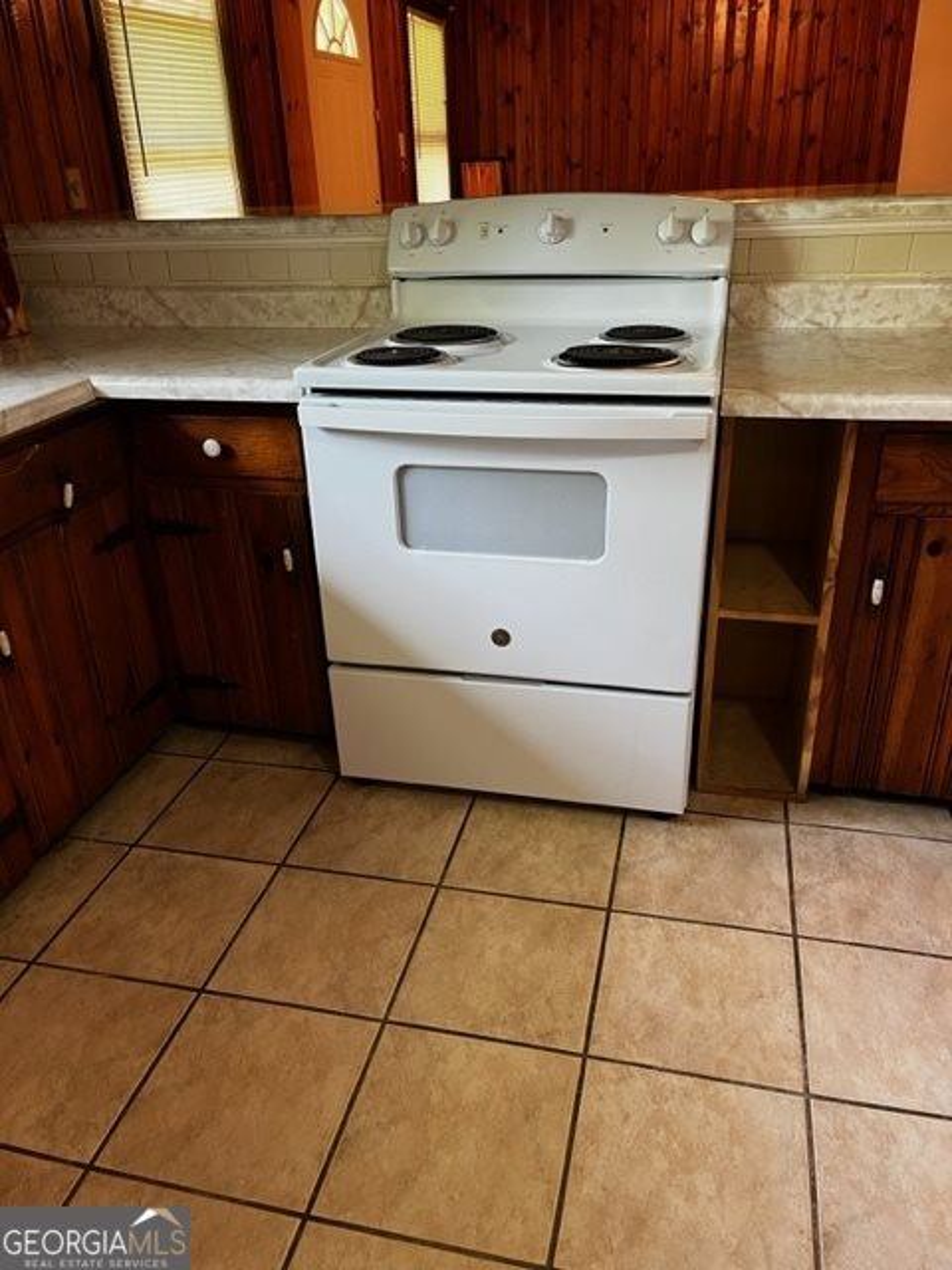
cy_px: 635
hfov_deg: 53.1
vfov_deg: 67.3
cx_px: 476
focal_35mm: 26
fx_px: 953
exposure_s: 1/60
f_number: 1.6
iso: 250
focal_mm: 5.1
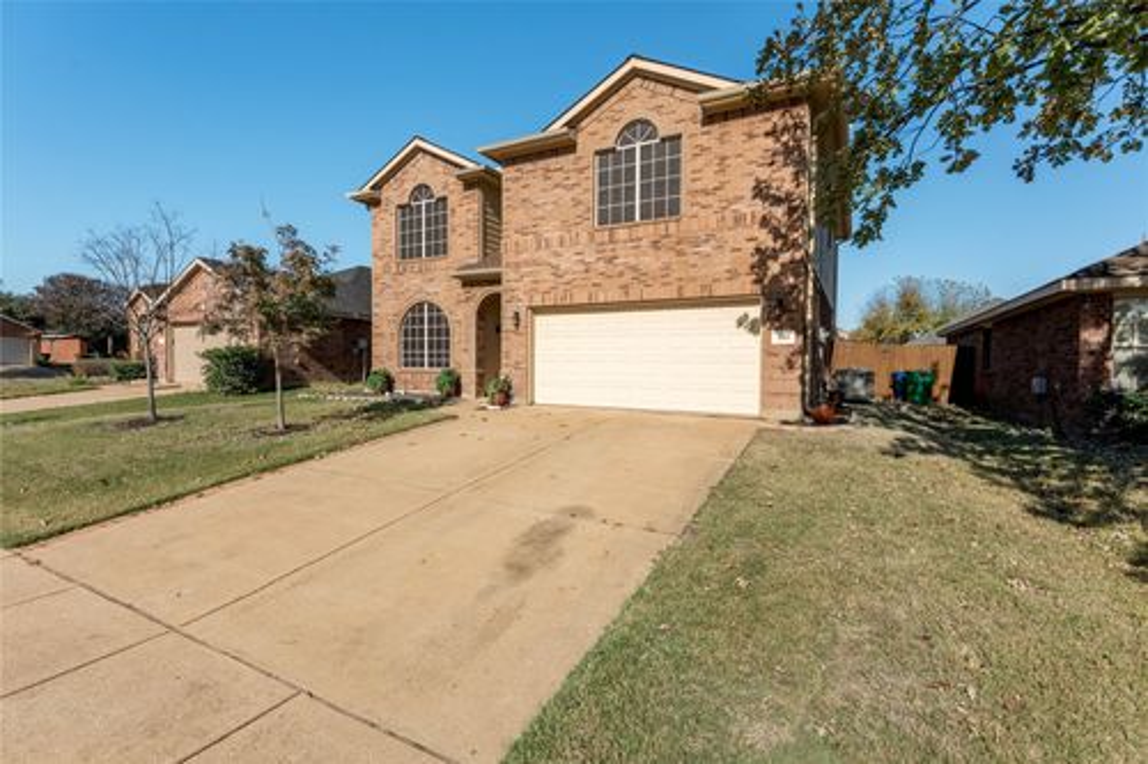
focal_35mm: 17
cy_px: 382
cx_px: 574
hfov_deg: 94.0
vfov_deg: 71.0
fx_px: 536
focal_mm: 16.8
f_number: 8
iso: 400
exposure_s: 1/6400
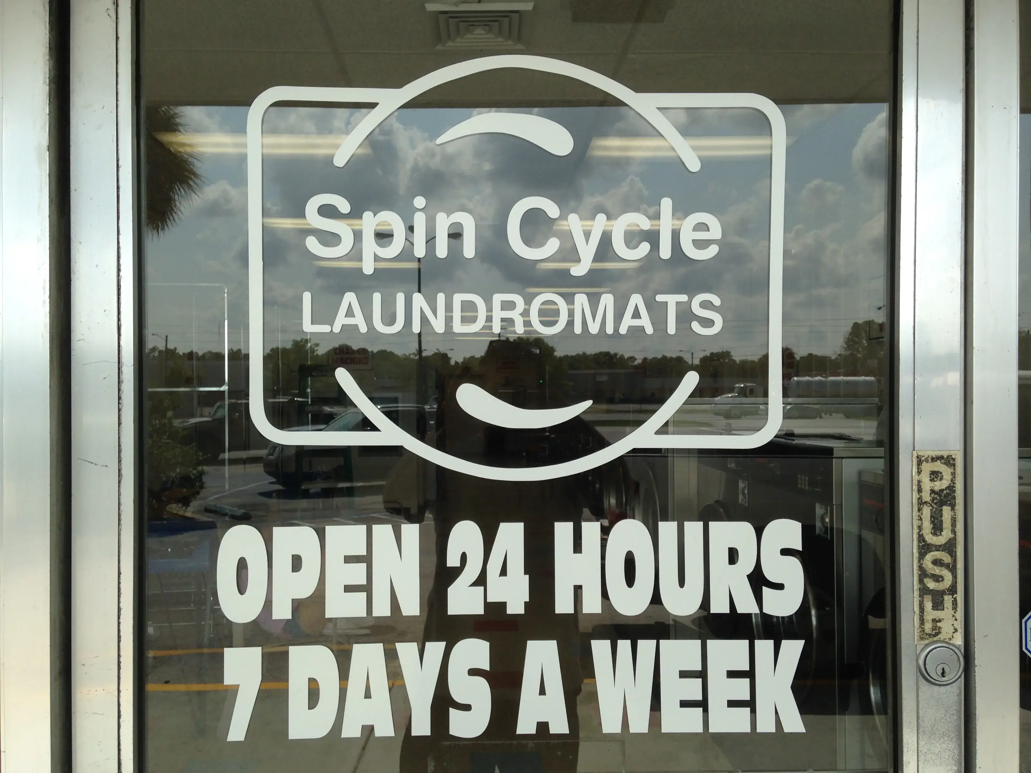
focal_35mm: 33
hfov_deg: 55.4
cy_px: 386
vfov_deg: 42.9
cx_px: 516
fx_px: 983
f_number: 2.4
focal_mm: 4.12
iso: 50
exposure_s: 1/786
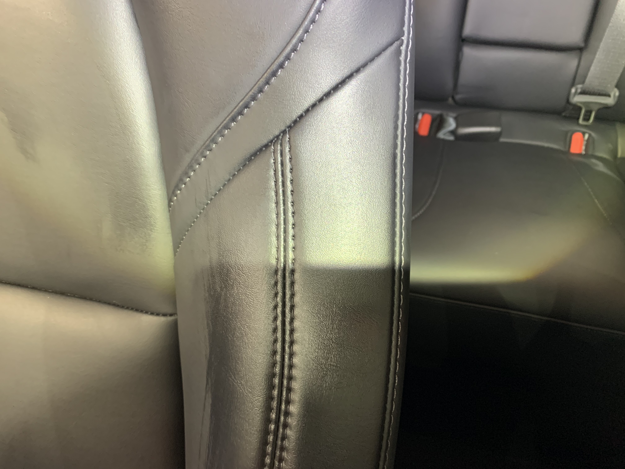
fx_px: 469
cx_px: 312
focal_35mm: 26
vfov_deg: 53.1
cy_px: 234
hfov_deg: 67.3
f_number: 1.8
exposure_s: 1/43
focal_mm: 4.25
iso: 200
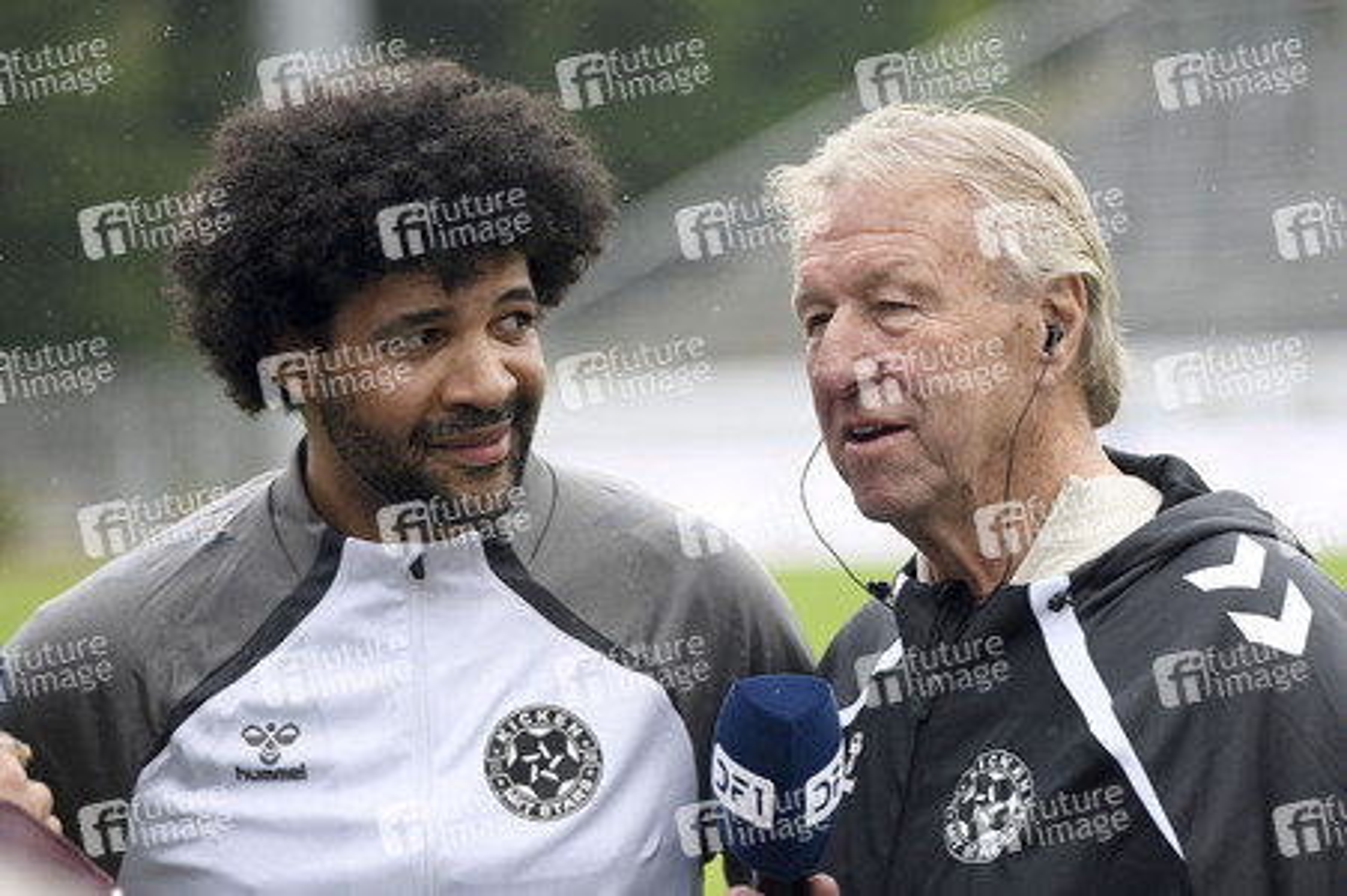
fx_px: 7478
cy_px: 448
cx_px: 674
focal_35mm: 200
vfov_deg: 6.9
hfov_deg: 10.3
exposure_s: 1/1600
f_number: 4.5
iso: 1250
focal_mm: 200
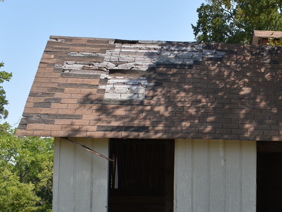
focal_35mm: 57
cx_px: 269
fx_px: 464
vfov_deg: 25.4
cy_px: 152
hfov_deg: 31.7
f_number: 7.1
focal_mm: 18
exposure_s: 1/200
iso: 100
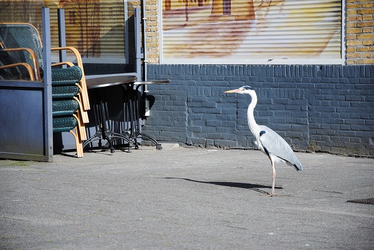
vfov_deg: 8.7
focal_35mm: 158
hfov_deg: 13.0
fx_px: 1637
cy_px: 125
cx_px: 187
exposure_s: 1/500
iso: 110
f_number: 5.6
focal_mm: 105
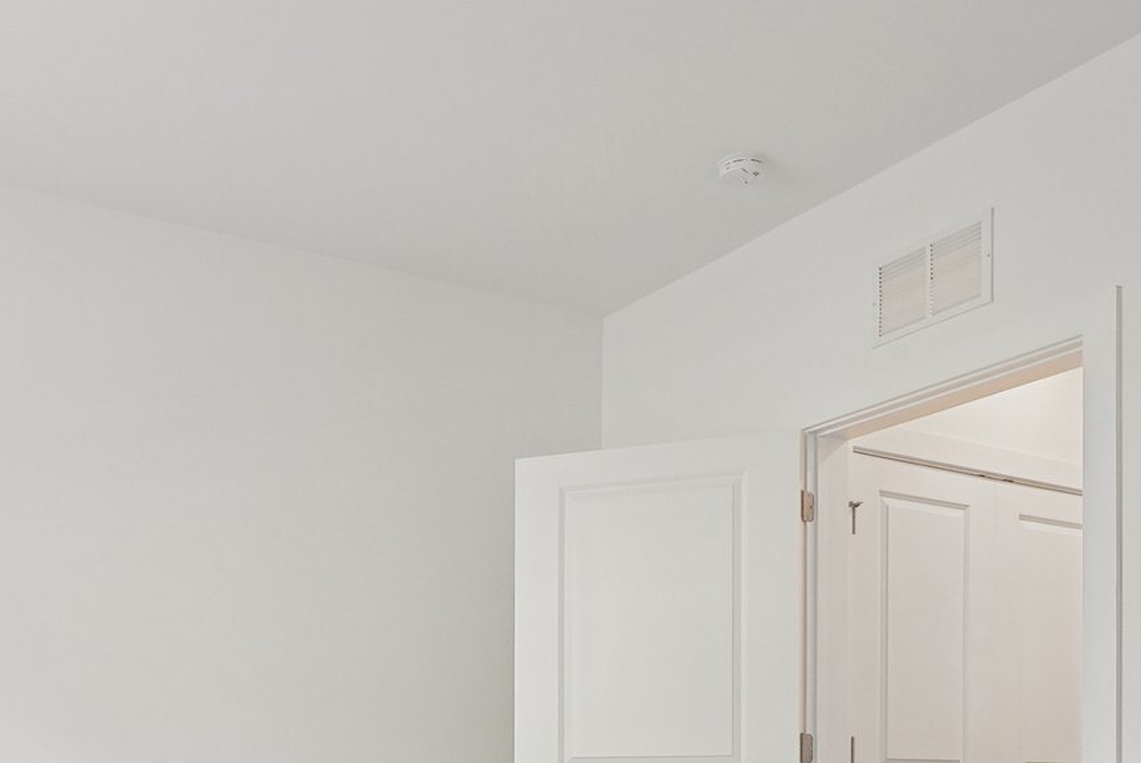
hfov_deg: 48.9
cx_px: 441
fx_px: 1243
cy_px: 850
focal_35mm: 39
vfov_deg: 30.4
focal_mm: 16.5
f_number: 7.1
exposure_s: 1/50
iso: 800
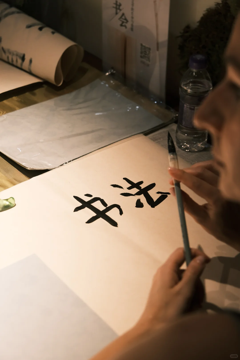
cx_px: 120
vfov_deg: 32.4
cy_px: 180
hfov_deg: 21.9
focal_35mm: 62
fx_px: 620
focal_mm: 41.1
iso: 1000
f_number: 4
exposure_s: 1/120
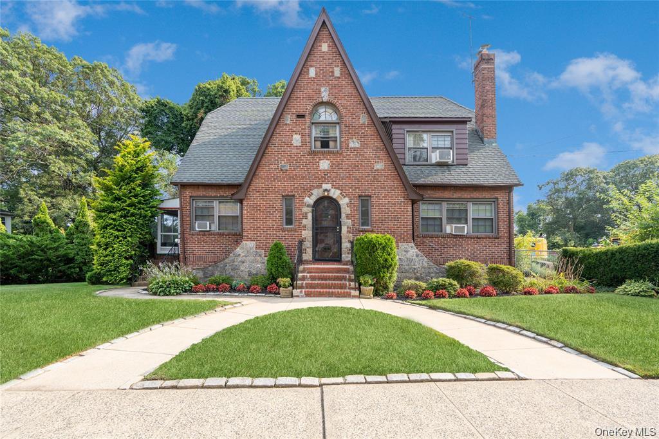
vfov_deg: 73.7
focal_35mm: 16
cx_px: 330
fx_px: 293
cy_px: 220
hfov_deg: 96.8
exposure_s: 1/200
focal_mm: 16
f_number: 6.3
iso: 250
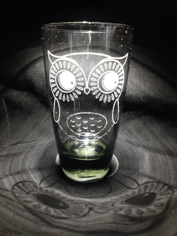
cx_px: 88
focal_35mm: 28
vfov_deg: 63.4
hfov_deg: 49.7
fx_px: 191
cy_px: 118
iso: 640
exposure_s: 1/24
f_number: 1.7
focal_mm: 3.7
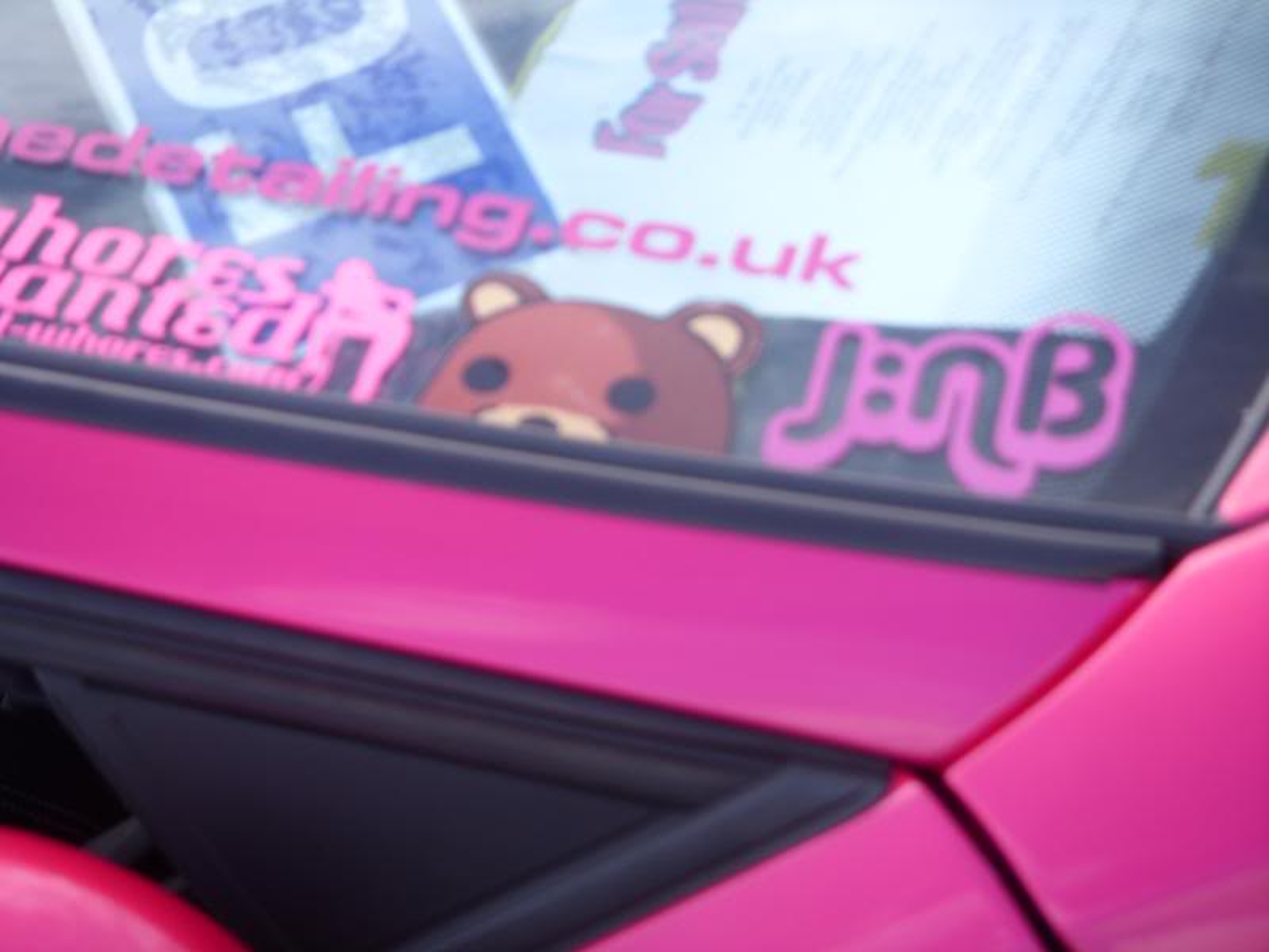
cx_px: 634
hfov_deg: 22.8
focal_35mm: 86
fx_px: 3153
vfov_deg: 17.2
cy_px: 476
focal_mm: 18.9
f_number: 4.5
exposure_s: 1/135
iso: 50
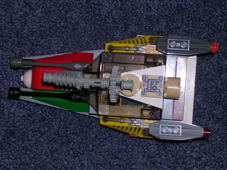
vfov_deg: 12.9
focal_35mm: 115
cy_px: 85
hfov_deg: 17.1
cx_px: 114
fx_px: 754
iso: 50
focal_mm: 17.4
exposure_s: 1/60.1
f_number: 4.9
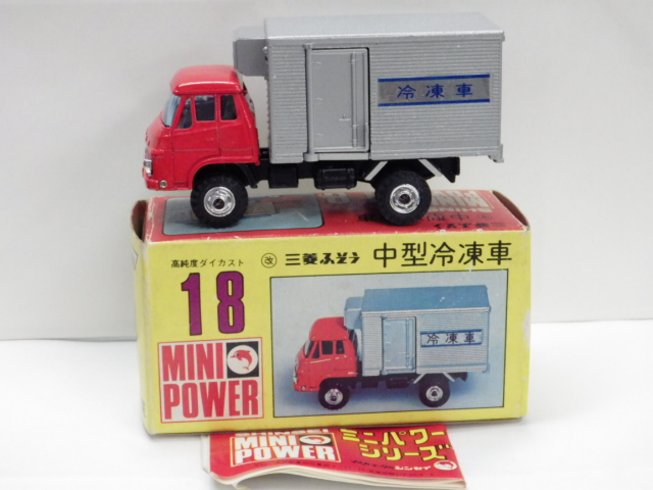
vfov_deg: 20.7
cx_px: 326
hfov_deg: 27.4
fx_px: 1339
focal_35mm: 71
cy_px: 245
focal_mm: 12.8
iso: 640
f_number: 4.2
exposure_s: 1/60
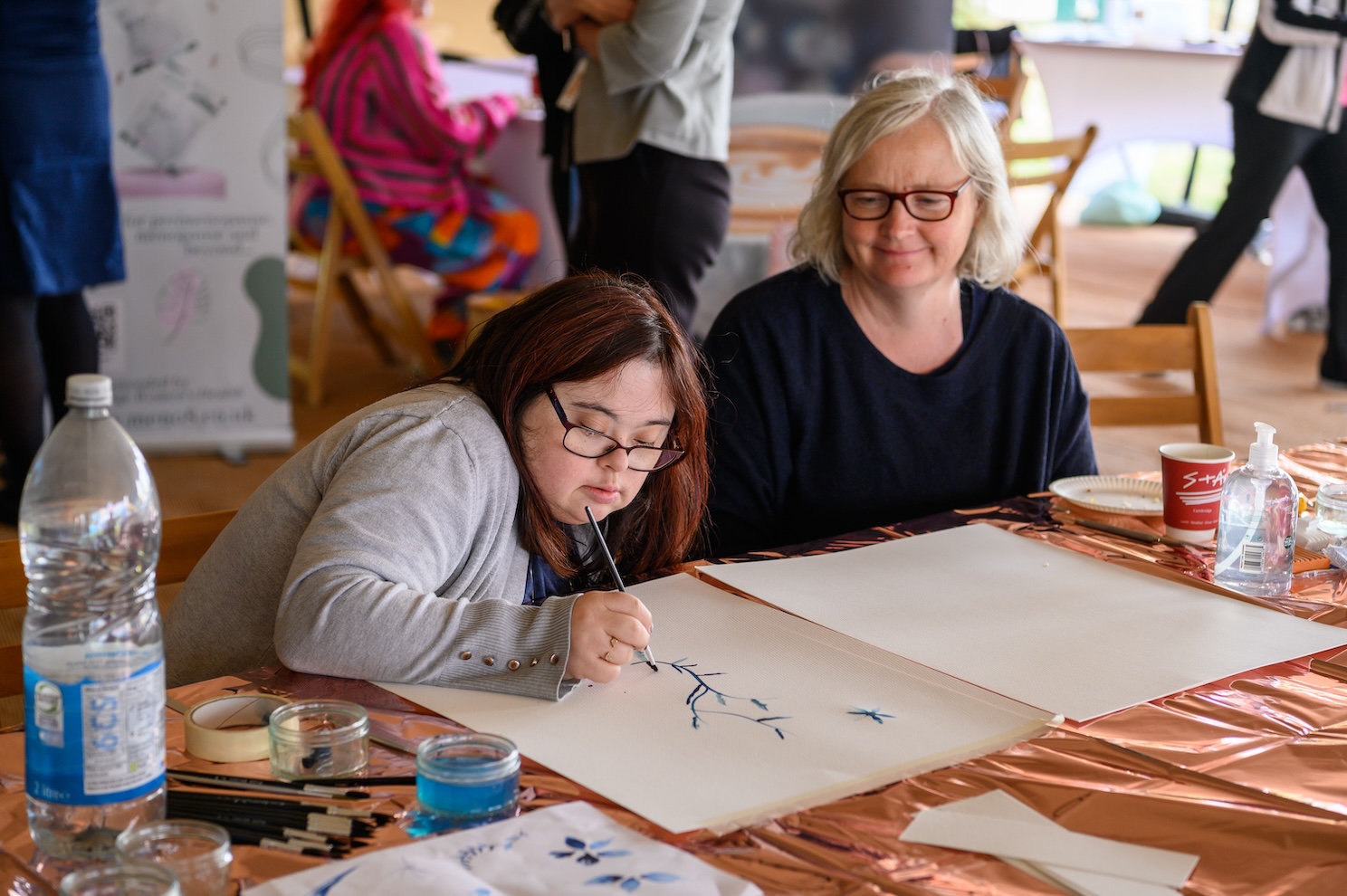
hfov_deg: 28.9
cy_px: 448
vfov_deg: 19.4
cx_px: 674
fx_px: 2617
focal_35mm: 70
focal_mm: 70
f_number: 4
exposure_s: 1/125
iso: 400
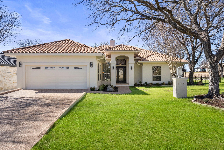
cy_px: 75
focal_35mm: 24
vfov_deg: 53.2
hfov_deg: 73.7
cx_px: 112
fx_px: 149
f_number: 11
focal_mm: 24
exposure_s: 1/125
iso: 800
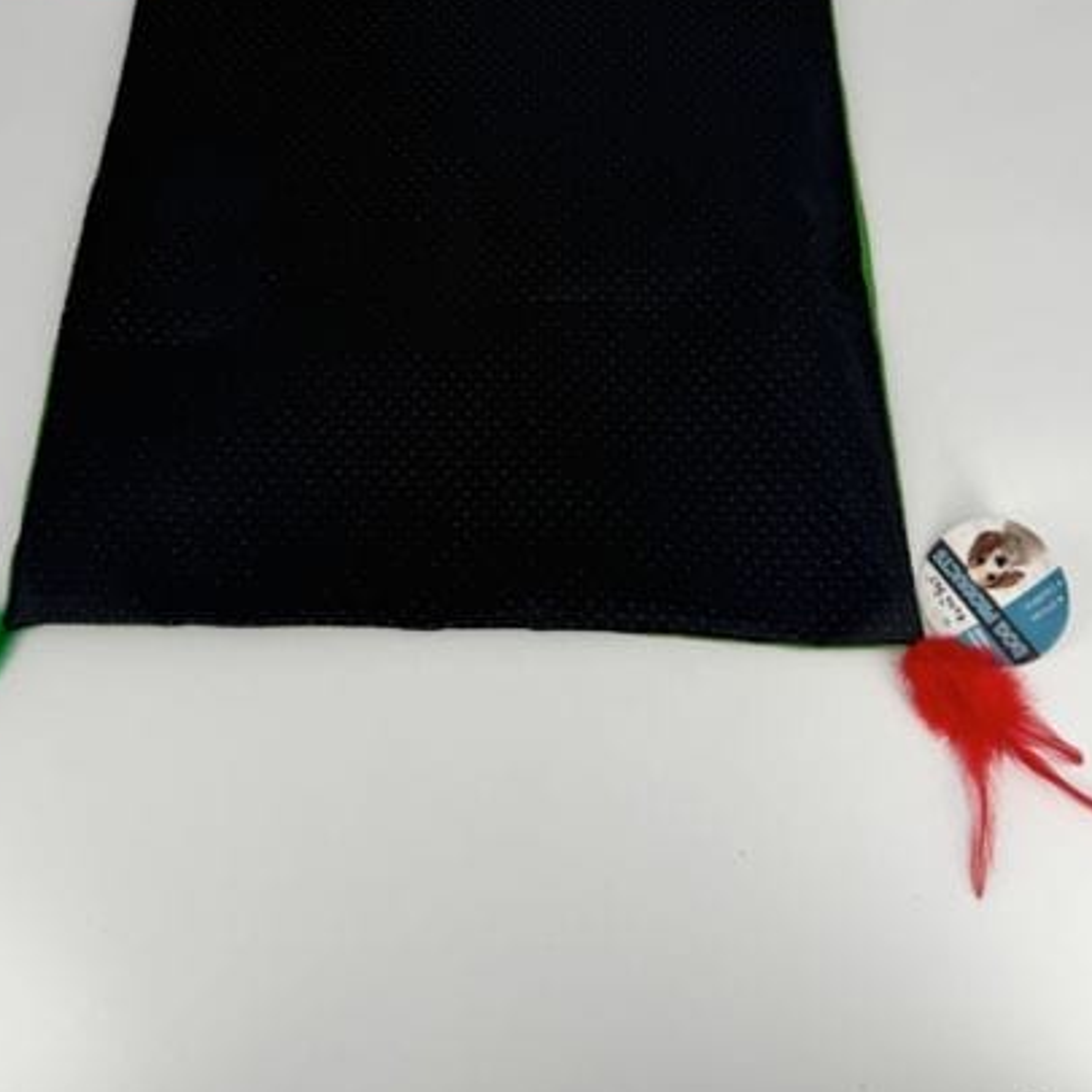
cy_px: 260
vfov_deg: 45.4
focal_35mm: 35
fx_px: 1249
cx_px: 502
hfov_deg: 47.2
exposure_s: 1/1285
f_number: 1.78
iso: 80
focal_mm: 6.76
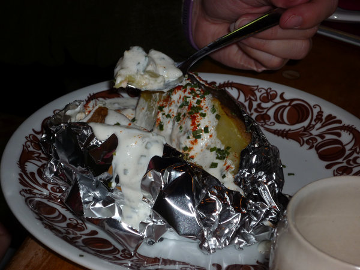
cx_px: 180
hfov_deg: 19.6
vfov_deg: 14.8
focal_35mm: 100
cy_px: 135
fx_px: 1040
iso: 100
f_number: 5.6
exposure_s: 1/60
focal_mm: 17.6
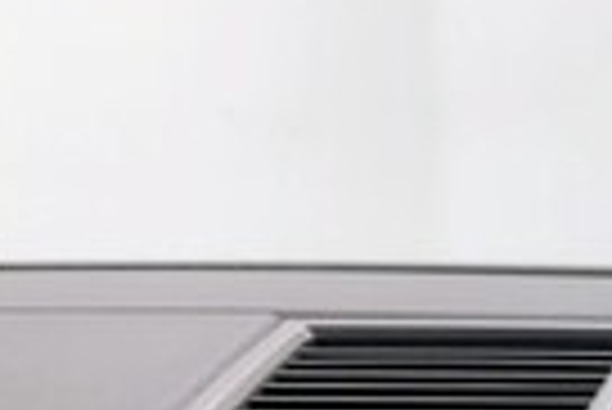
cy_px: 439
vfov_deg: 14.4
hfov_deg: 19.1
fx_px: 1583
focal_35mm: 93
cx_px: 927
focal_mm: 3
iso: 32
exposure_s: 1/242
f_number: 1.8
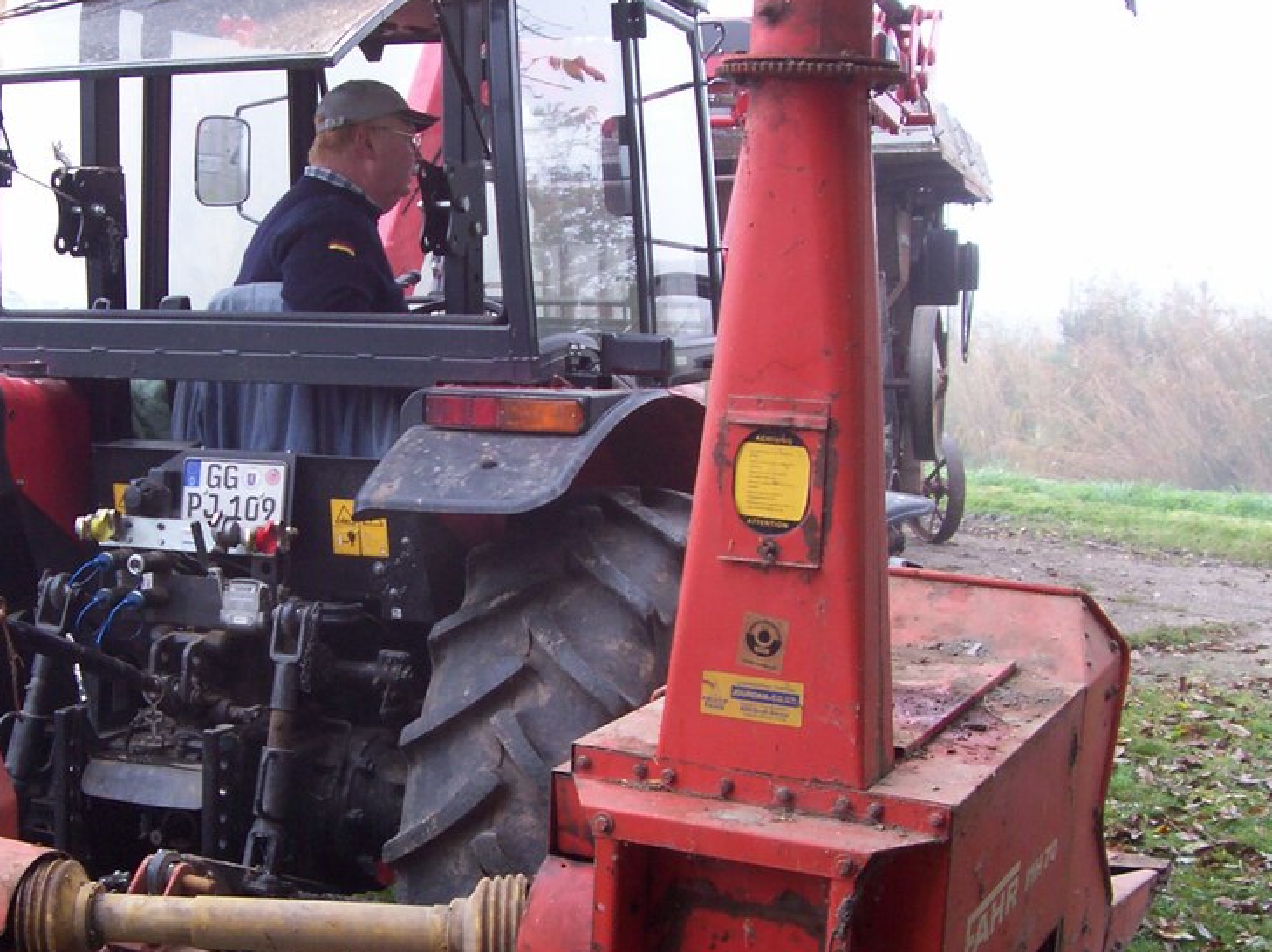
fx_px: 2057
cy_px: 546
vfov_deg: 26.1
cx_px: 434
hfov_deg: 34.1
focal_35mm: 56
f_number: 2.7
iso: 80
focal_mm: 5.6
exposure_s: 1/67.9
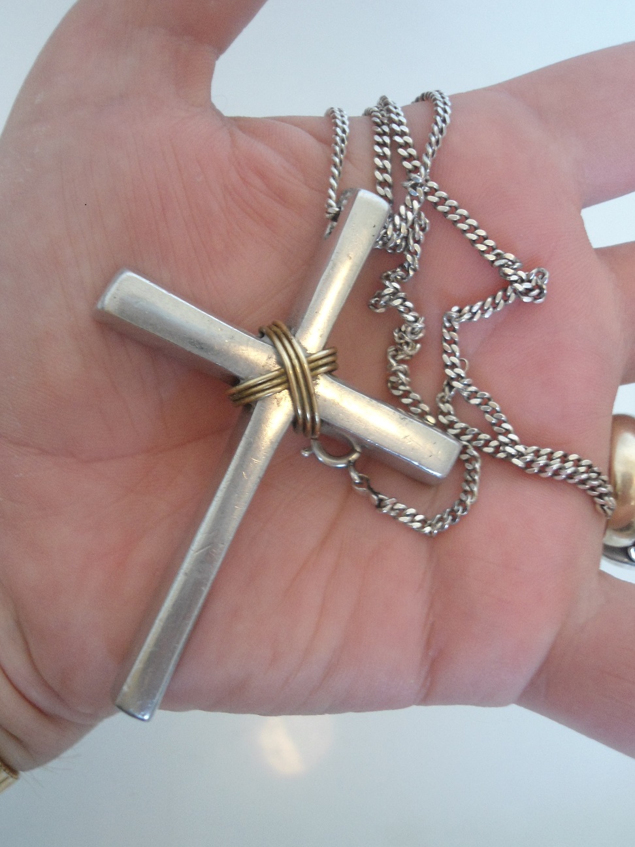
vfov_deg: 58.4
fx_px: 758
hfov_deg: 45.4
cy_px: 424
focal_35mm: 31
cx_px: 318
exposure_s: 1/30
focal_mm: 5.6
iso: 200
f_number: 3
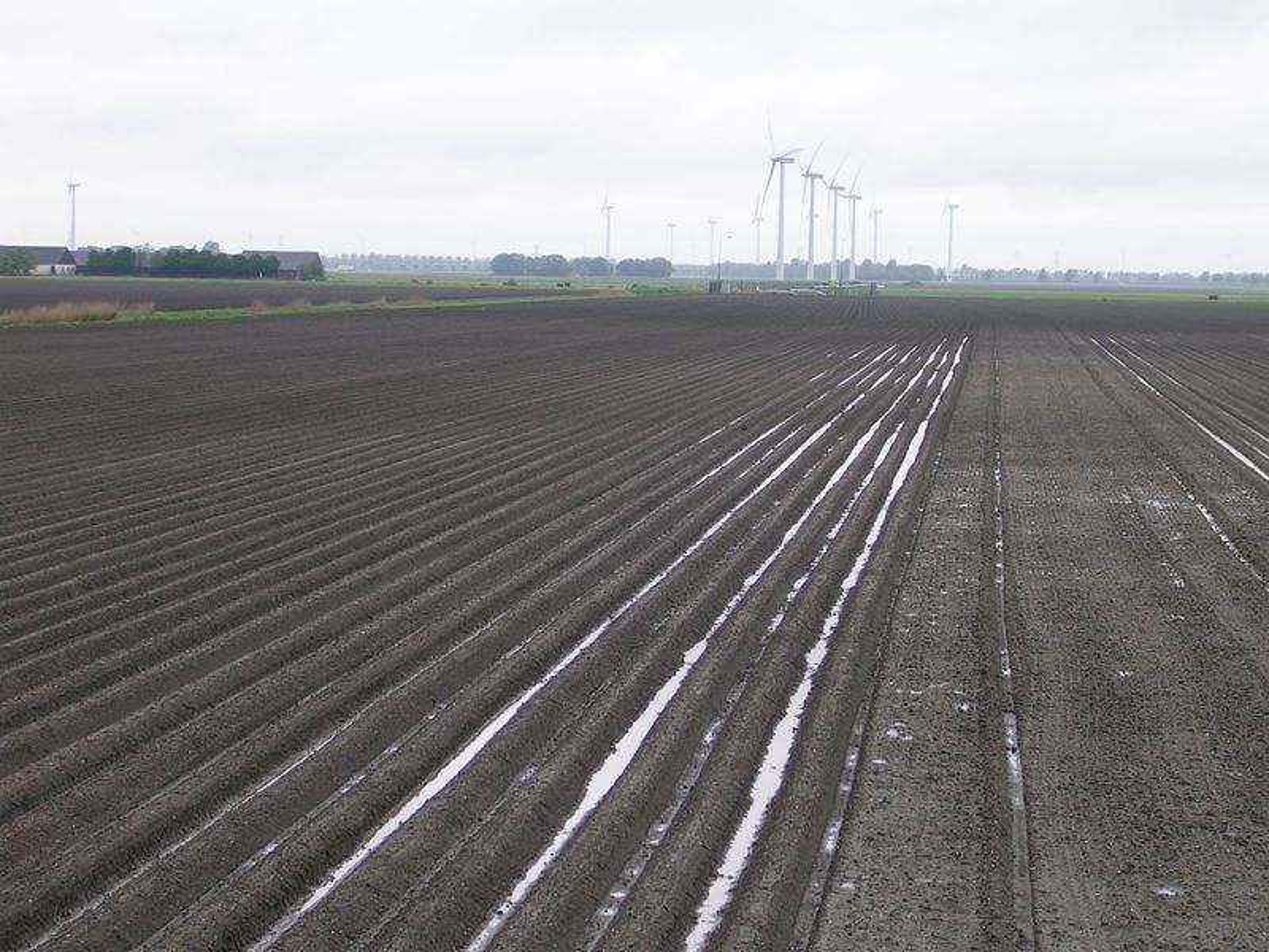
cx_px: 634
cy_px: 476
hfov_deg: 17.1
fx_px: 4216
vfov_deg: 12.9
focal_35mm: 115
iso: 50
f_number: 4.9
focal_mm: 17.4
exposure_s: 1/86.7
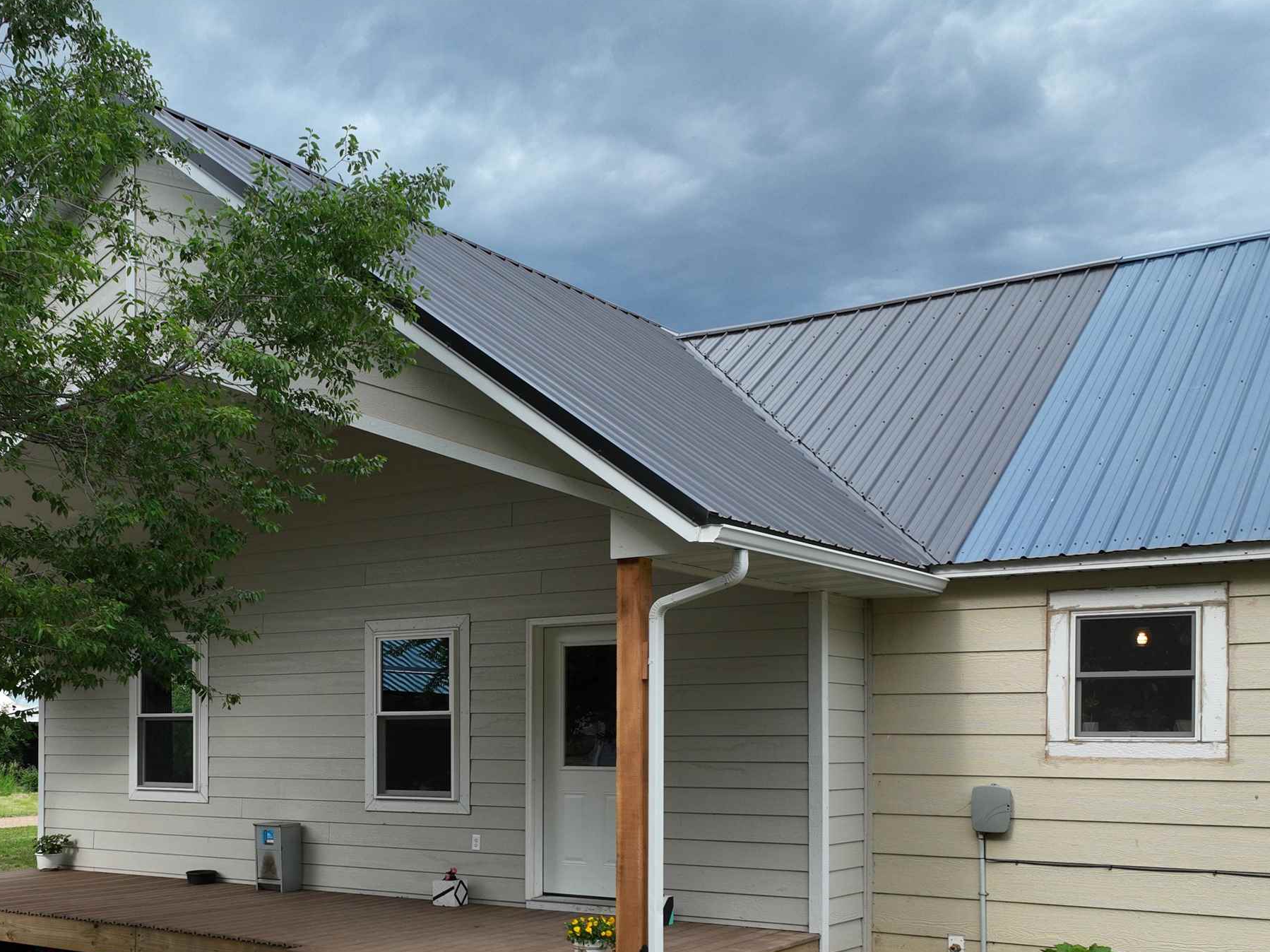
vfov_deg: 34.2
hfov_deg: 44.4
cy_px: 740
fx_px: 1504
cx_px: 333
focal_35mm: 41
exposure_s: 1/1000
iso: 110
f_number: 2.8
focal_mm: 12.29
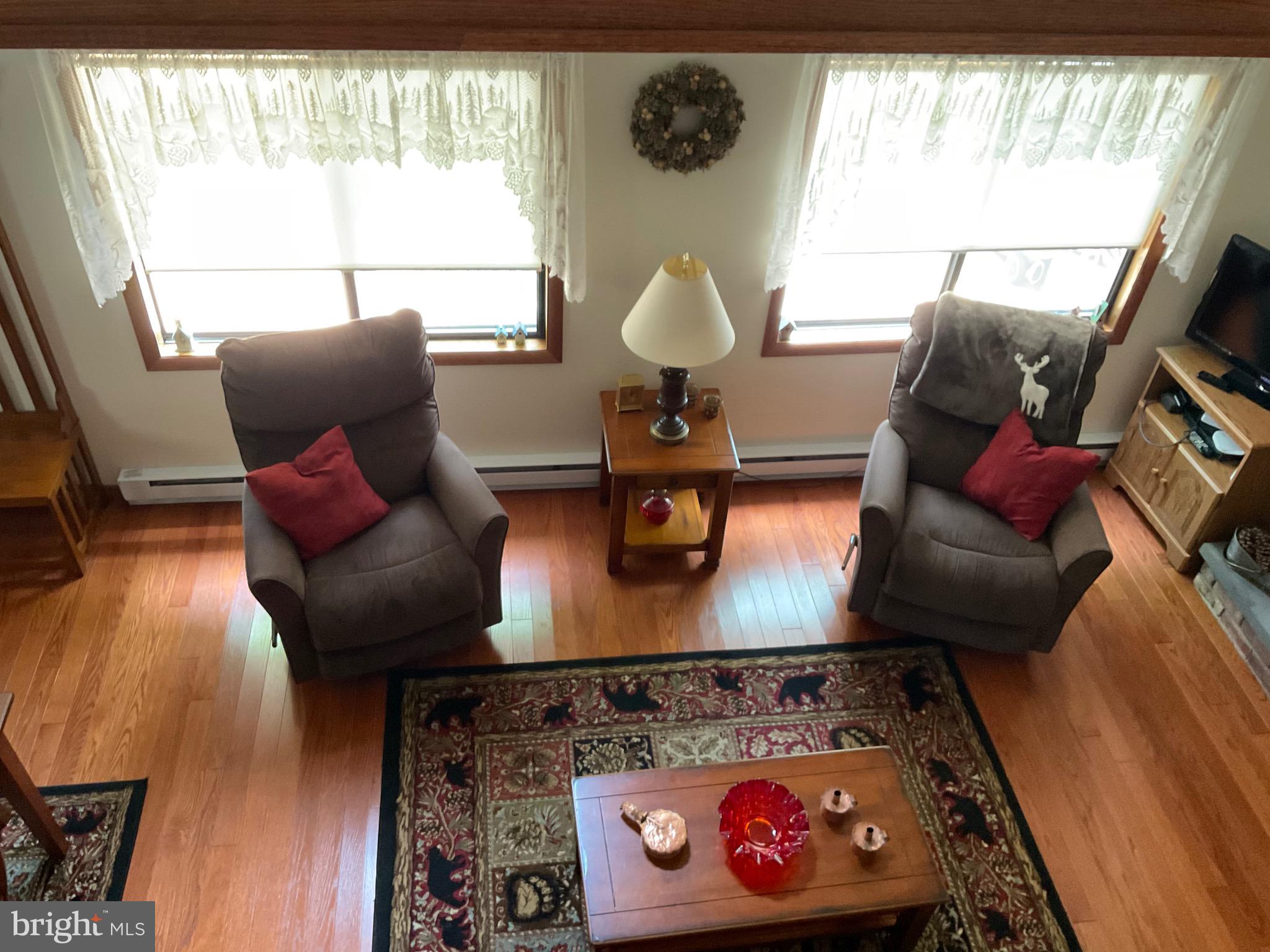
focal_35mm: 29
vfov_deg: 48.2
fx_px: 1064
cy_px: 476
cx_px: 635
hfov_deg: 61.7
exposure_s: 1/30
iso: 500
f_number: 1.8
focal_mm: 3
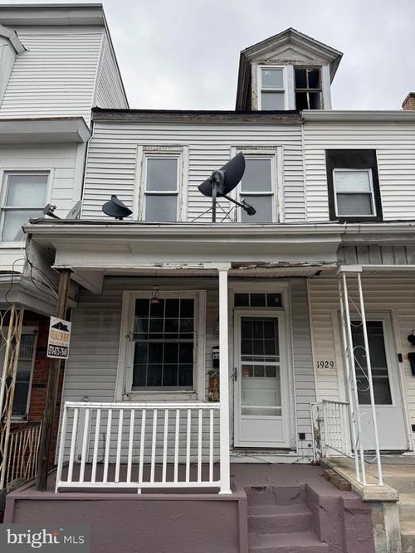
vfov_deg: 71.6
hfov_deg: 56.8
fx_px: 384
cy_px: 276
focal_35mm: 24
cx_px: 208
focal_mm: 6.76
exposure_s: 1/1094
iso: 80
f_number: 1.78
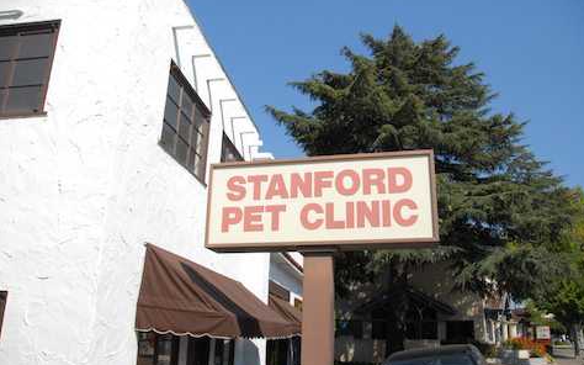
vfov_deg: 43.1
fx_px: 461
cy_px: 192
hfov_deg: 64.6
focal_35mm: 29
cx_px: 306
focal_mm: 18
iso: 800
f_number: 3.5
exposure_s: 1/8000
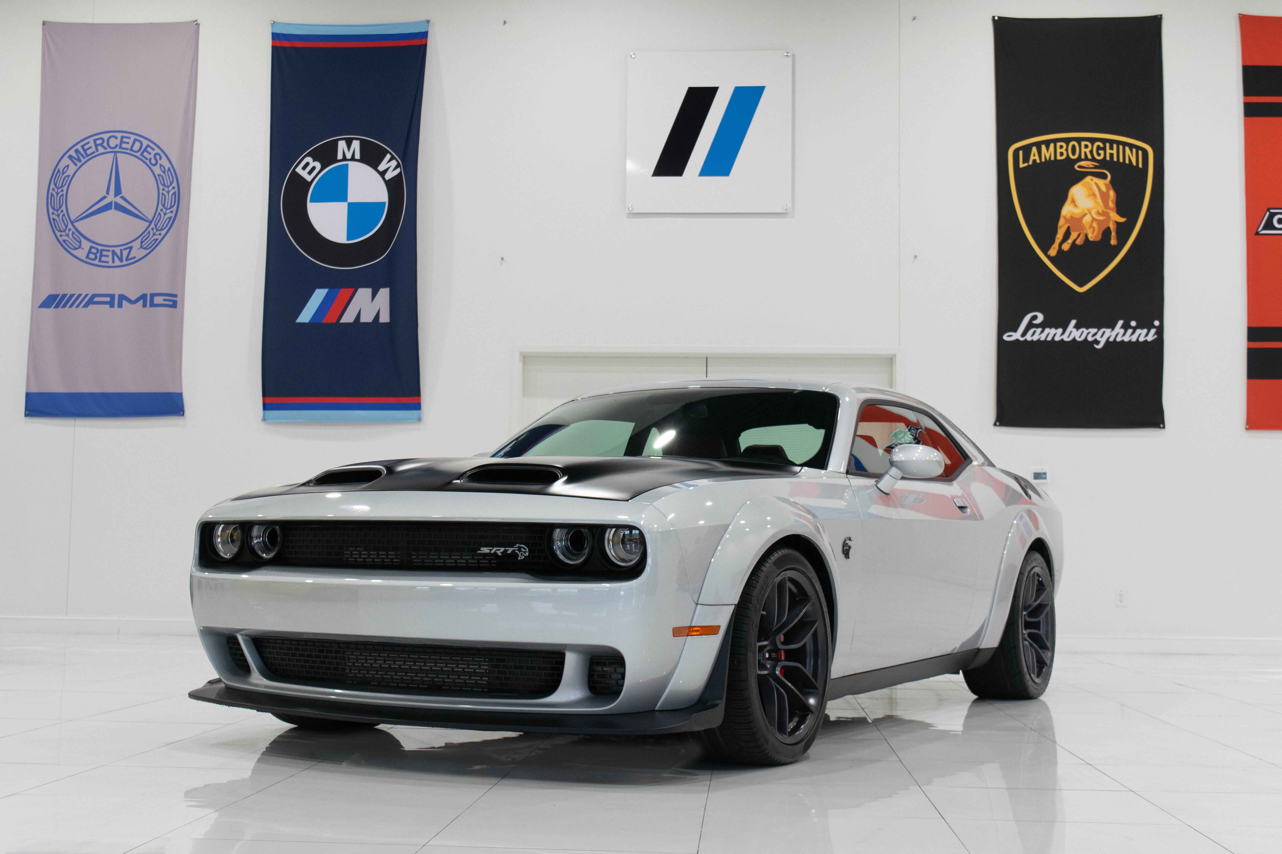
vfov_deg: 28.9
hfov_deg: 42.3
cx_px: 641
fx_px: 1656
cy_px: 427
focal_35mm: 46
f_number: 6.3
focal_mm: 31
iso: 400
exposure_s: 1/160
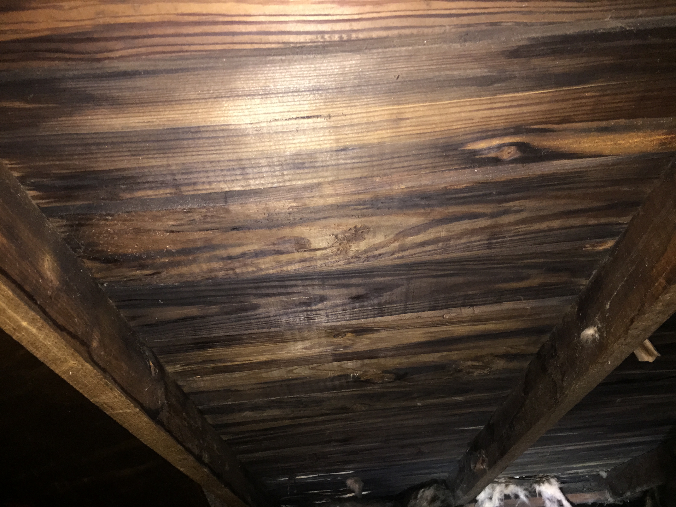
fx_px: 566
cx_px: 338
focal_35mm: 29
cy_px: 254
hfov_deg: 61.7
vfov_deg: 48.2
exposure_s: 1/16
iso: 200
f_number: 2.2
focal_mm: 4.15
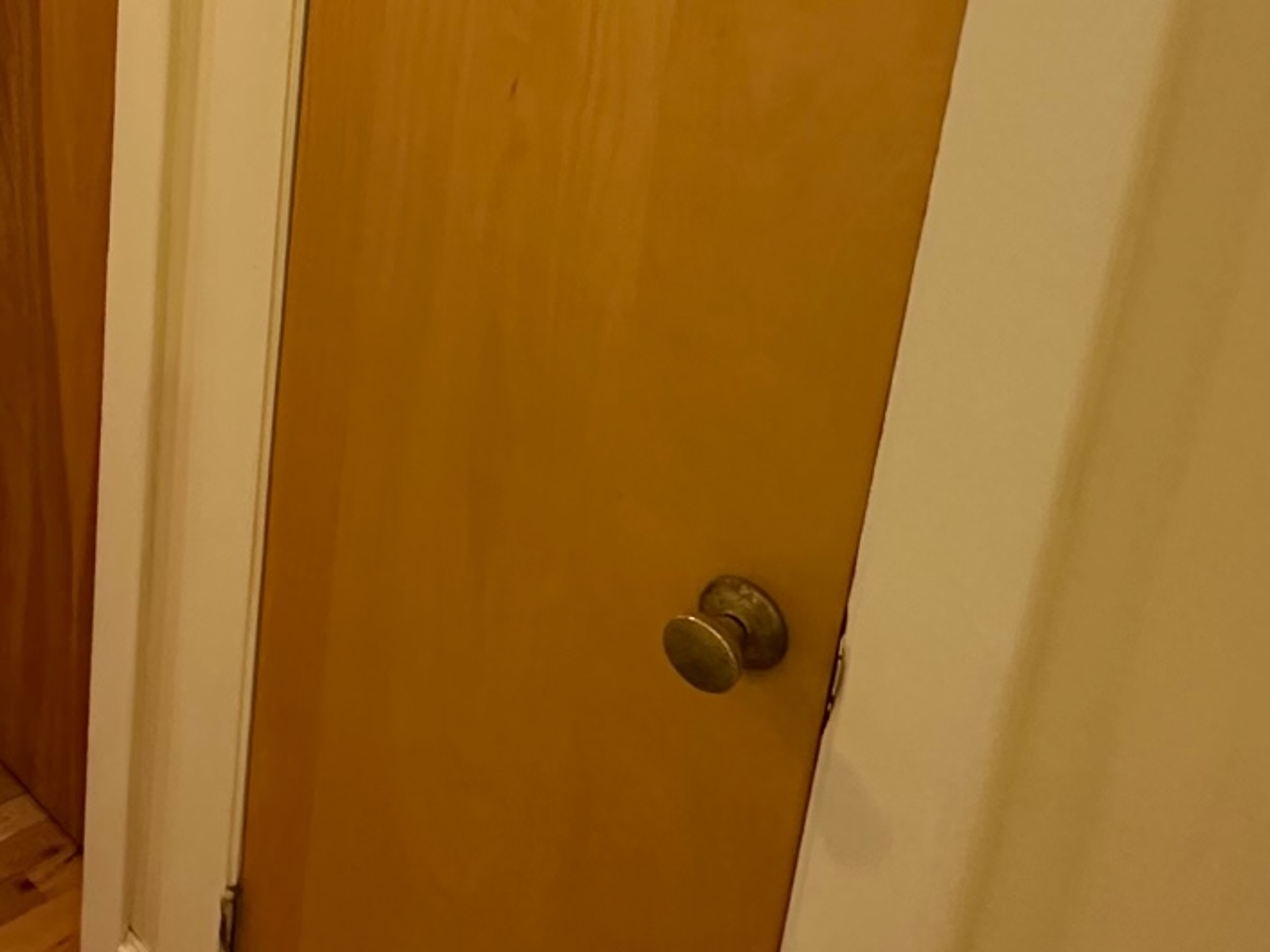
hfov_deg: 41.8
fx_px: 1467
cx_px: 58
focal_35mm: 40
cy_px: 122
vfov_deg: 34.2
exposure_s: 1/60
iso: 800
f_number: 2.2
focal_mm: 2.22
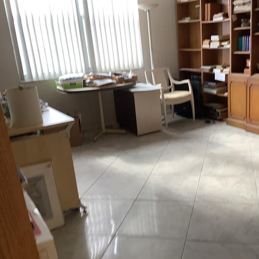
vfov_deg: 44.9
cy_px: 131
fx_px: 313
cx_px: 173
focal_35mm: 37
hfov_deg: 44.3
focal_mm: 3.3
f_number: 2.4
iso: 50
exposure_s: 1/60
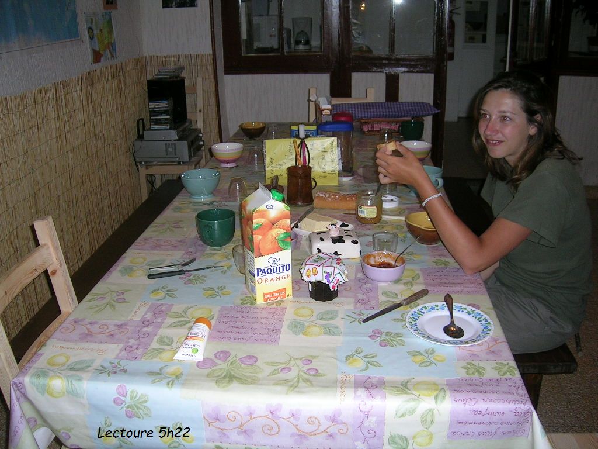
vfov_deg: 40.7
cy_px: 224
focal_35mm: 35
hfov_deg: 52.6
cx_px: 299
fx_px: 605
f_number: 2.8
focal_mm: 5.4
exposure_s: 1/60.1
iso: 66
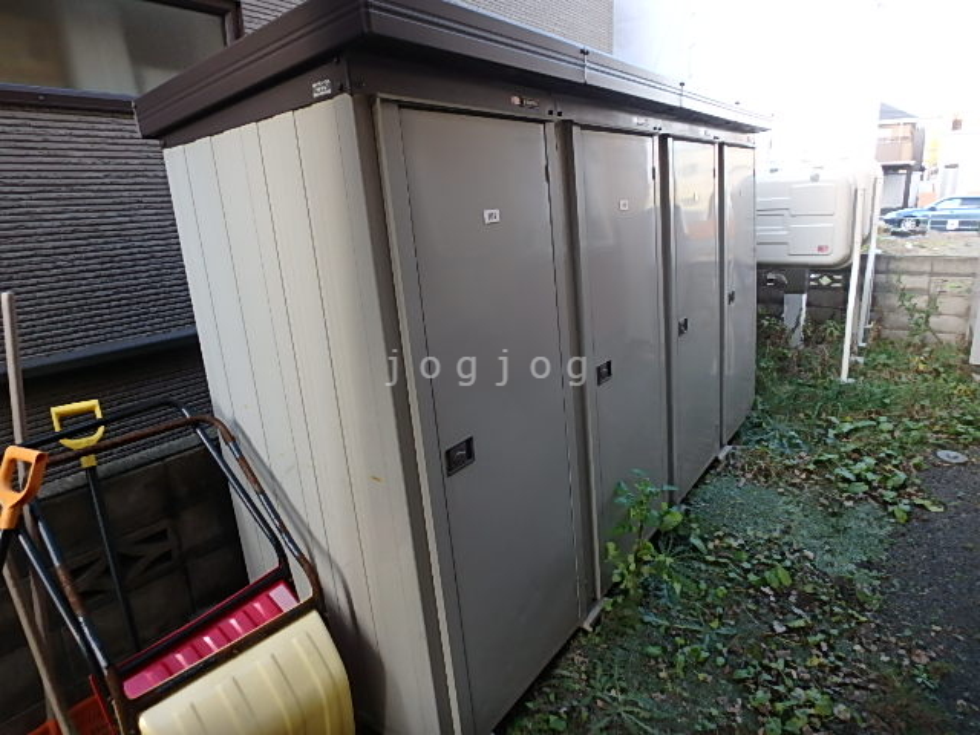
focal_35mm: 21
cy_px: 368
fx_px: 595
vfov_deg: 63.4
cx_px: 490
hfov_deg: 79.0
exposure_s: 1/60
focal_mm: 3.7
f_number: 3.5
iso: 160
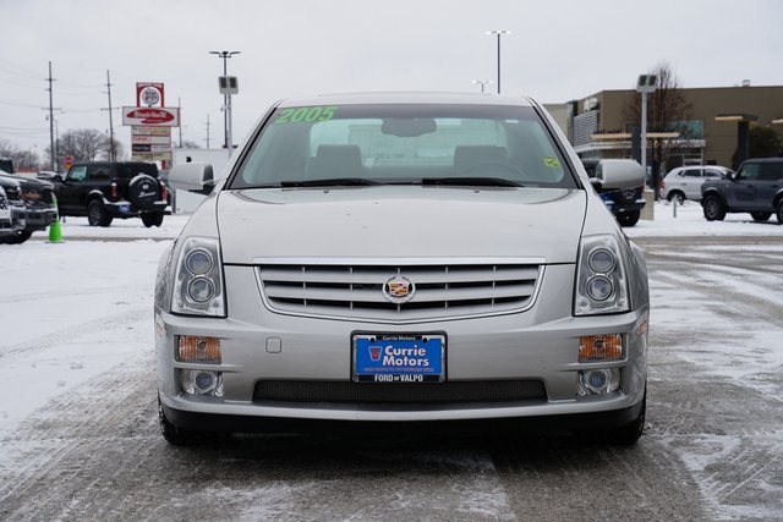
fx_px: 1697
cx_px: 392
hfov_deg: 26.0
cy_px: 261
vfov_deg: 17.5
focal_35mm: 78
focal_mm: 78
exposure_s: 1/100
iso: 100
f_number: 9
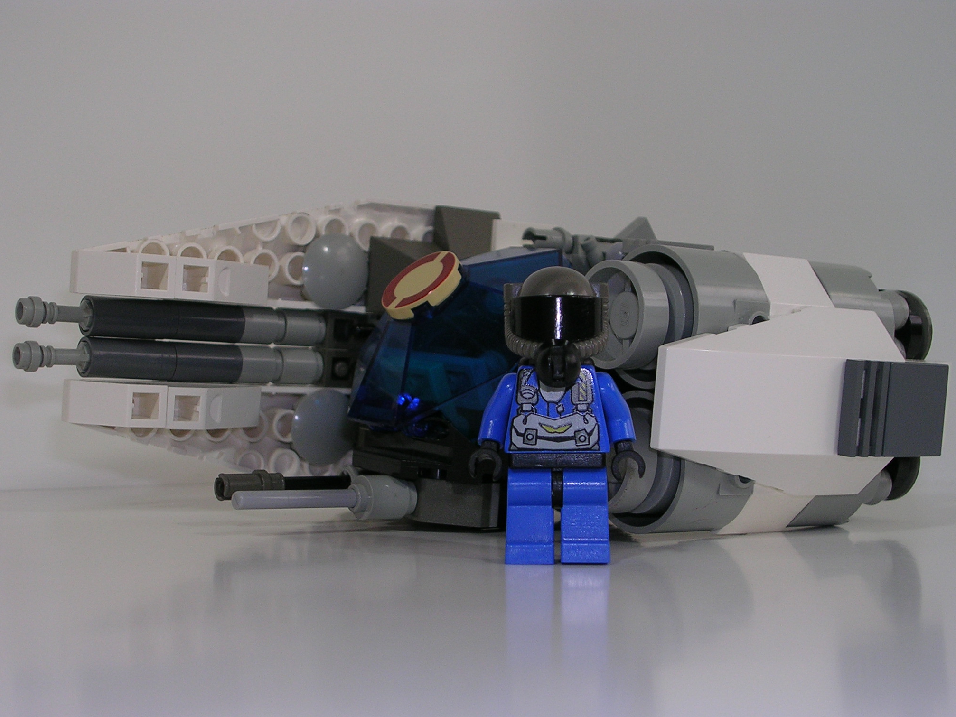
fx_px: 1685
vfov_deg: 24.0
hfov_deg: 31.7
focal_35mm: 61
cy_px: 360
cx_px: 484
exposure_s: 1/30
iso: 50
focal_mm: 9.1
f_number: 3.4
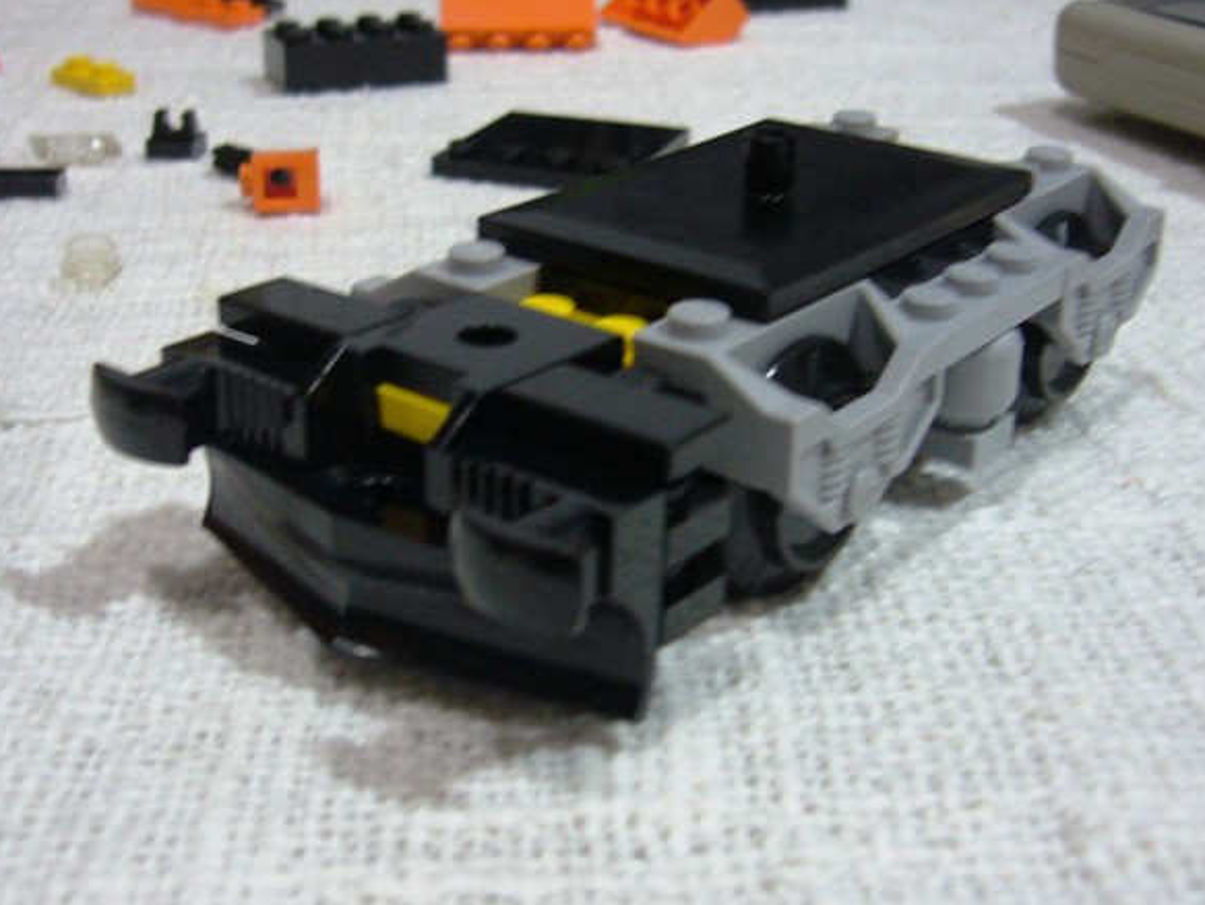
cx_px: 585
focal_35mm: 48
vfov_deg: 30.3
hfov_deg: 39.6
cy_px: 419
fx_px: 1672
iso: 200
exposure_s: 1/8
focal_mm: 5.8
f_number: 2.8
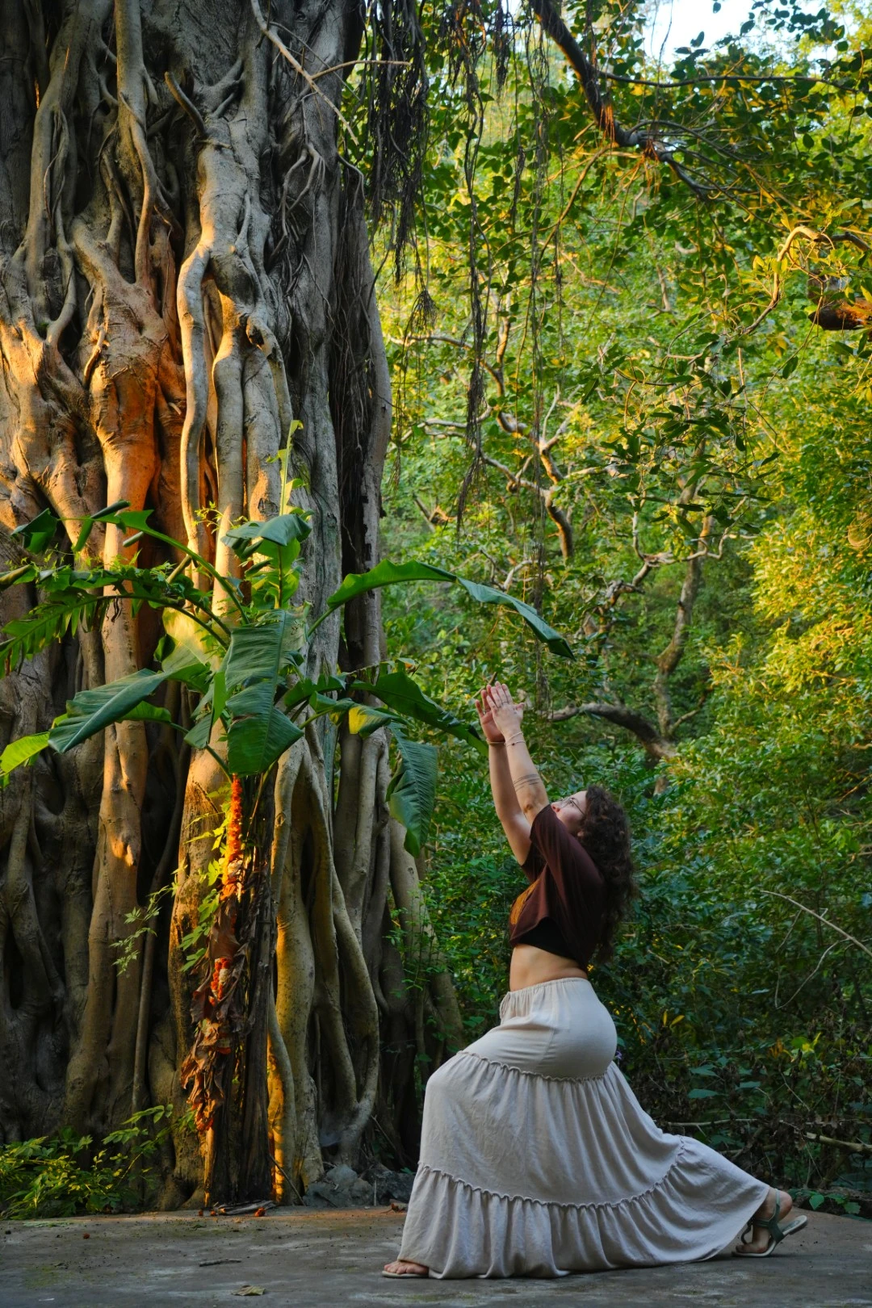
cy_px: 654
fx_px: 1308
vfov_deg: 53.1
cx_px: 436
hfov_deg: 36.9
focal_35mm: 36
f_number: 4
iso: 800
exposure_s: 1/125
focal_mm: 36
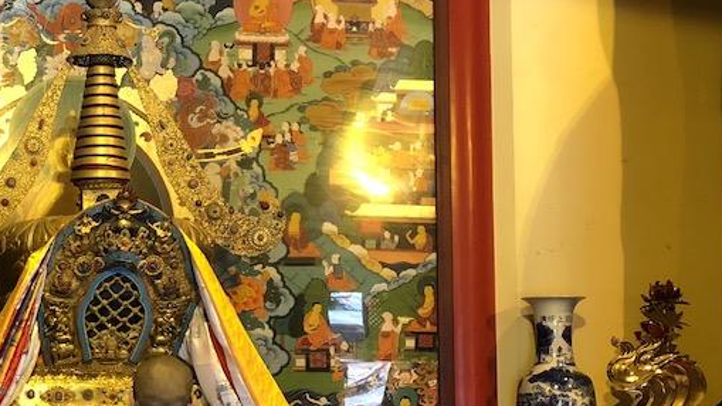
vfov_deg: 18.6
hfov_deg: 31.2
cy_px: 327
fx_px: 1225
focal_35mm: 64
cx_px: 57
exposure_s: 1/17
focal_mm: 3.99
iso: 80
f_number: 1.8
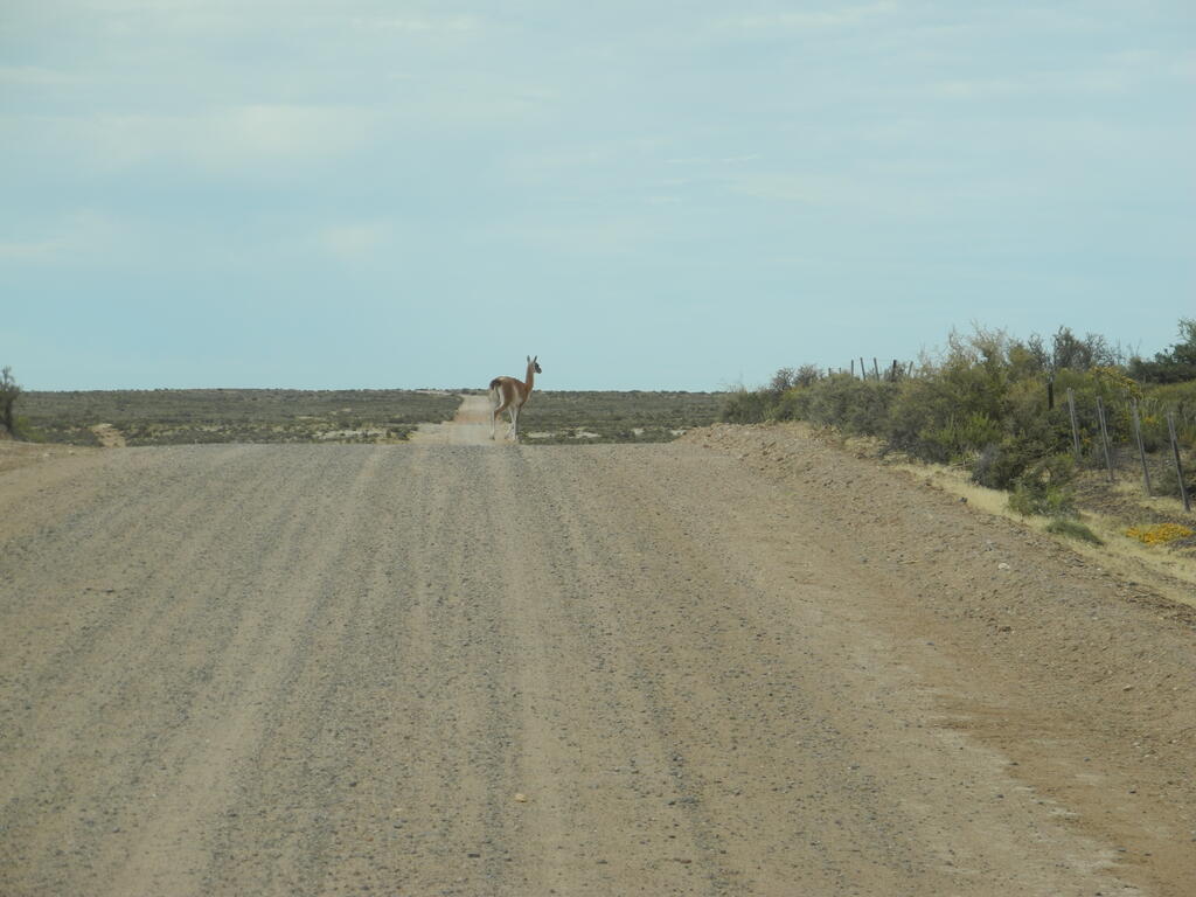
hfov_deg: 14.6
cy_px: 448
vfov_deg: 11.0
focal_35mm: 135
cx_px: 598
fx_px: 4664
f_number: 5
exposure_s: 1/800
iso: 100
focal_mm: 28.9
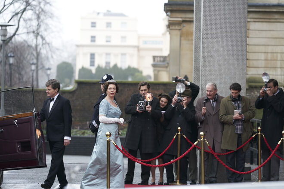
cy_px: 94
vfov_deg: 9.5
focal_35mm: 144
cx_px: 142
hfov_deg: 14.3
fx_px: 1136
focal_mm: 144
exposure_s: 1/250
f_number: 3.5
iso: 800
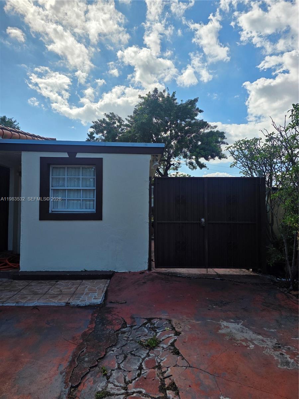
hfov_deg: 58.9
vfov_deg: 73.9
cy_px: 200
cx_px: 150
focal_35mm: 23
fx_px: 265
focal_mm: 6.3
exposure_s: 1/7944
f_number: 1.7
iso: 50
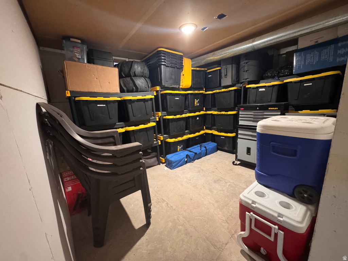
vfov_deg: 85.7
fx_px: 141
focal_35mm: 14
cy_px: 130
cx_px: 174
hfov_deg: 102.1
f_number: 2.2
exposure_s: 1/40
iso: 1000
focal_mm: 2.22
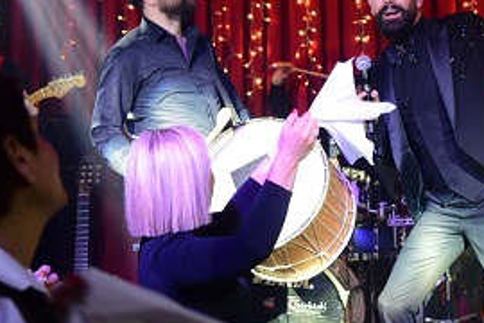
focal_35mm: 109
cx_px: 429
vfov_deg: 12.6
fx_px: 1465
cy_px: 120
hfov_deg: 18.5
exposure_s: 1/100
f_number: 2.8
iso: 1600
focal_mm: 52
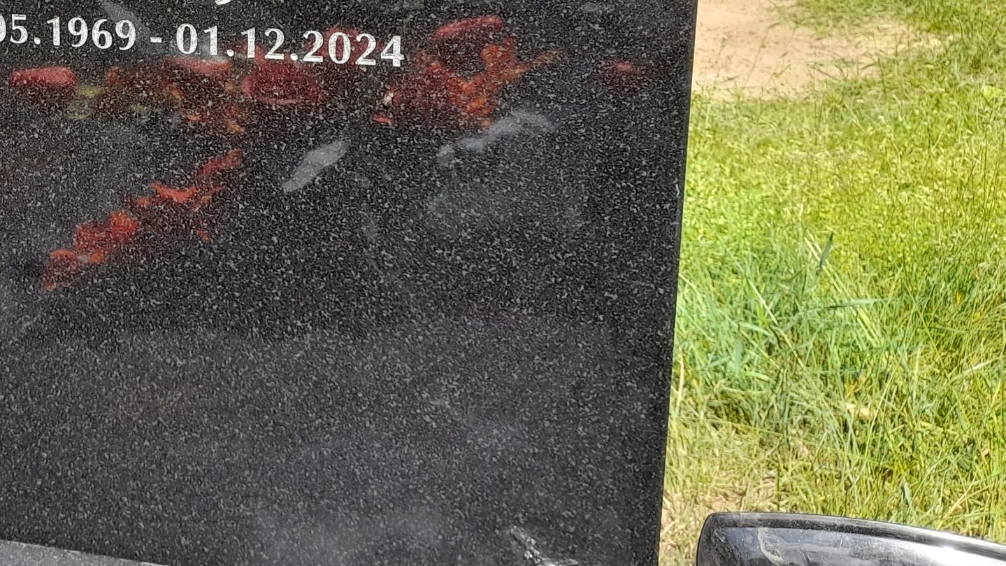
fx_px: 1414
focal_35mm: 53
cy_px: -1
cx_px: 141
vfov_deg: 21.8
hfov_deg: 37.2
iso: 20
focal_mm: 4.6
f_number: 2
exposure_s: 1/204
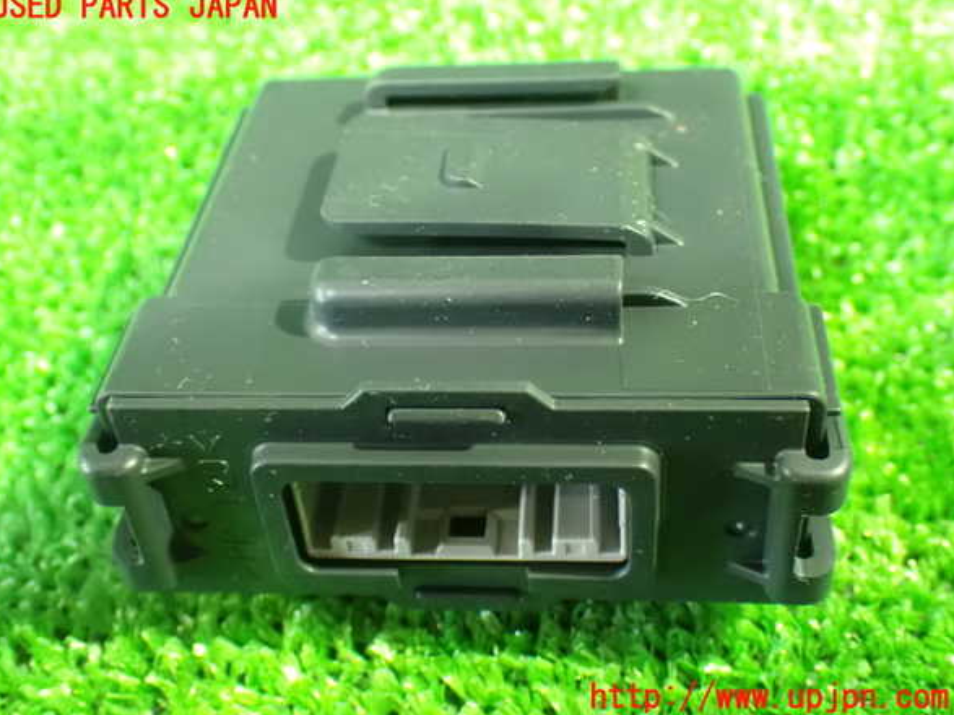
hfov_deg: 42.1
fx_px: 1240
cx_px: 470
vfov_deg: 32.2
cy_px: 353
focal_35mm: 45
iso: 1600
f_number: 2.9
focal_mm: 7.84
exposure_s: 1/13
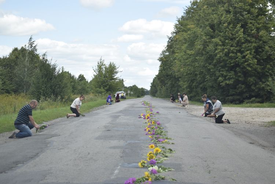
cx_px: 138
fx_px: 631
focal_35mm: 82
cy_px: 92
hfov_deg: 24.6
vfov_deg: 16.6
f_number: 5.6
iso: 200
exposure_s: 1/320
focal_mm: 55
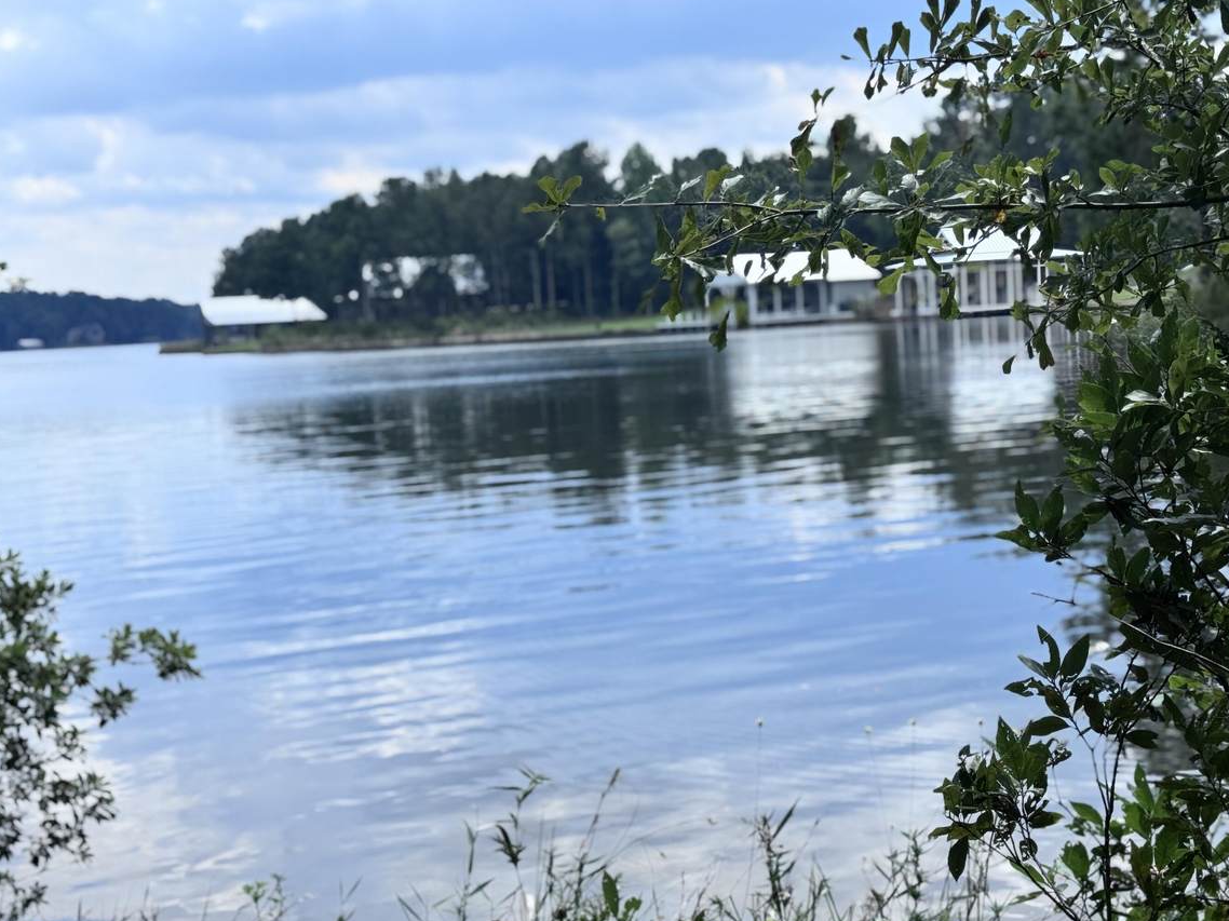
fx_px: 1917
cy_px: 466
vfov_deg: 27.0
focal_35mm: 54
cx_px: 581
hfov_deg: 35.5
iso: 64
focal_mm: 6.76
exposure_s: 1/4608
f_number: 1.78
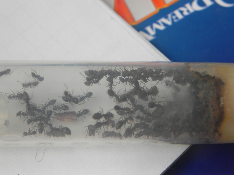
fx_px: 575
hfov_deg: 23.0
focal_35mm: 85
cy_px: 88
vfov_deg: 17.4
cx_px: 117
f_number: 4
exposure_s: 1/110
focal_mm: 15.1
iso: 160
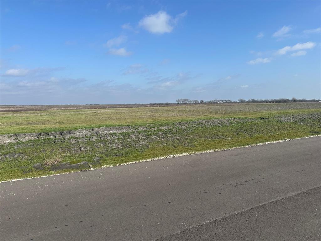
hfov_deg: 71.6
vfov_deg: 56.8
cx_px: 160
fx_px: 223
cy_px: 120
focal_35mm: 24
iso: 80
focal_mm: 6.86
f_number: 1.78
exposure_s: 1/6211
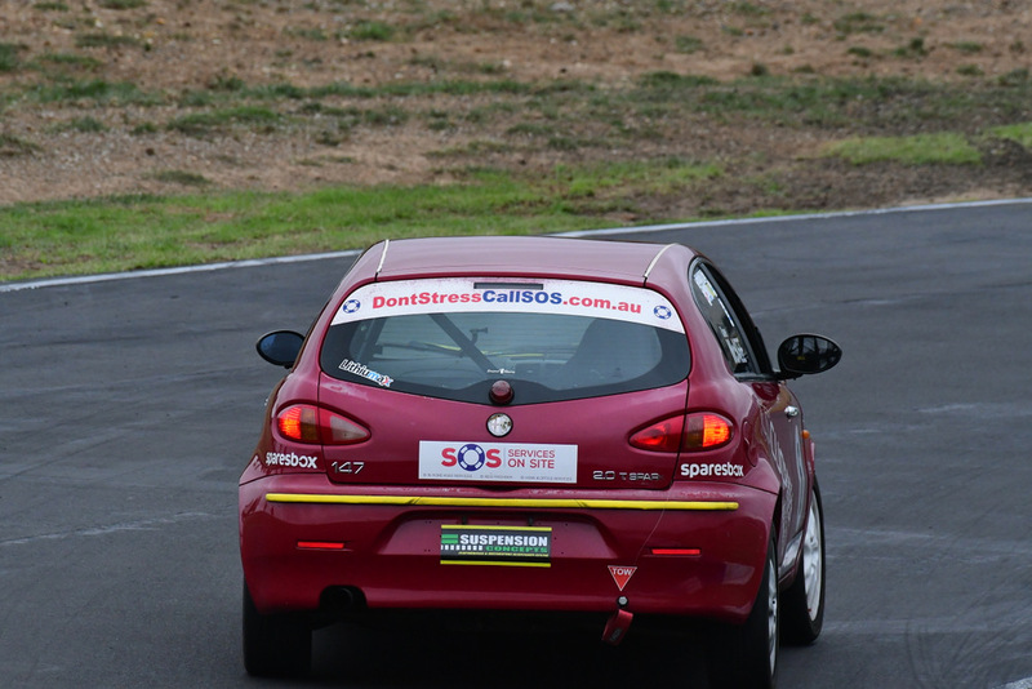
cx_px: 516
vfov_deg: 1.8
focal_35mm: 750
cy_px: 344
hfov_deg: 2.7
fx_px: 21507
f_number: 10
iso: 2000
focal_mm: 500
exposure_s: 1/640
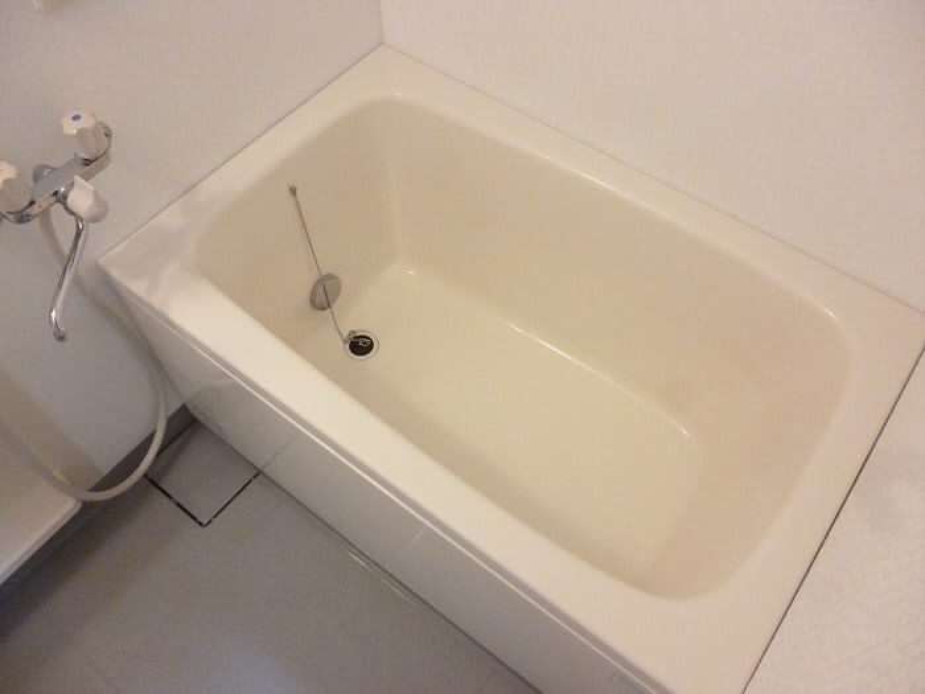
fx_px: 748
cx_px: 462
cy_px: 347
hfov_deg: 63.4
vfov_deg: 49.7
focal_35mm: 28
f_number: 3.1
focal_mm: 5
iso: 800
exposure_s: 1/30
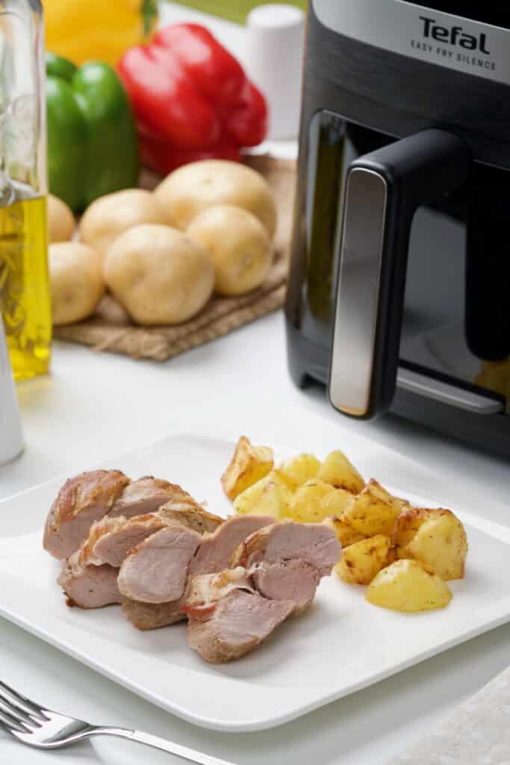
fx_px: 3165
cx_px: 255
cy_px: 382
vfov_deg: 13.8
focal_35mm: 149
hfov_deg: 9.2
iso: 100
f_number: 9
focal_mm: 149
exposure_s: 1/5
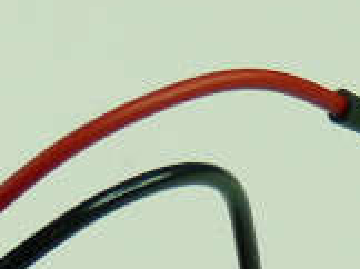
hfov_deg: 4.5
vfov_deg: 3.4
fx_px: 4559
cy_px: 469
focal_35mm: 439
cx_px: 18
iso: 100
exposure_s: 1/60
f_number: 3.4
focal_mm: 11.1
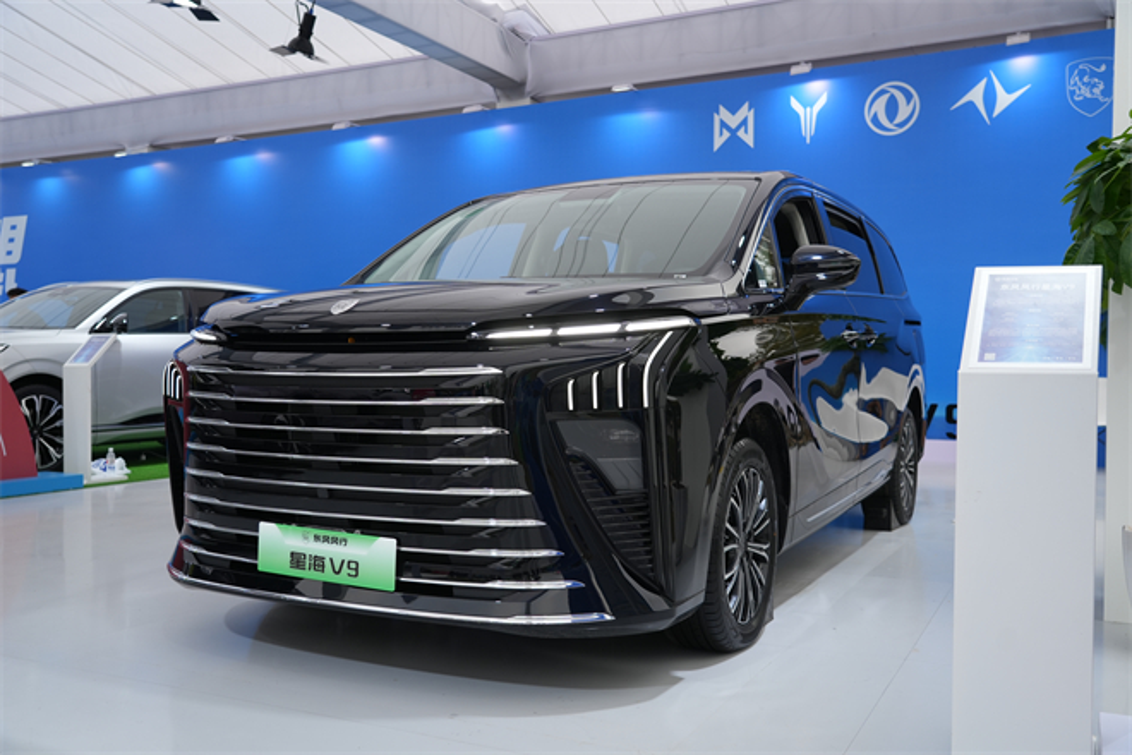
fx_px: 1038
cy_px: 378
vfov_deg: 40.0
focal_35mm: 33
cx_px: 566
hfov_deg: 57.2
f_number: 4
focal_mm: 33
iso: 320
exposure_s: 1/320
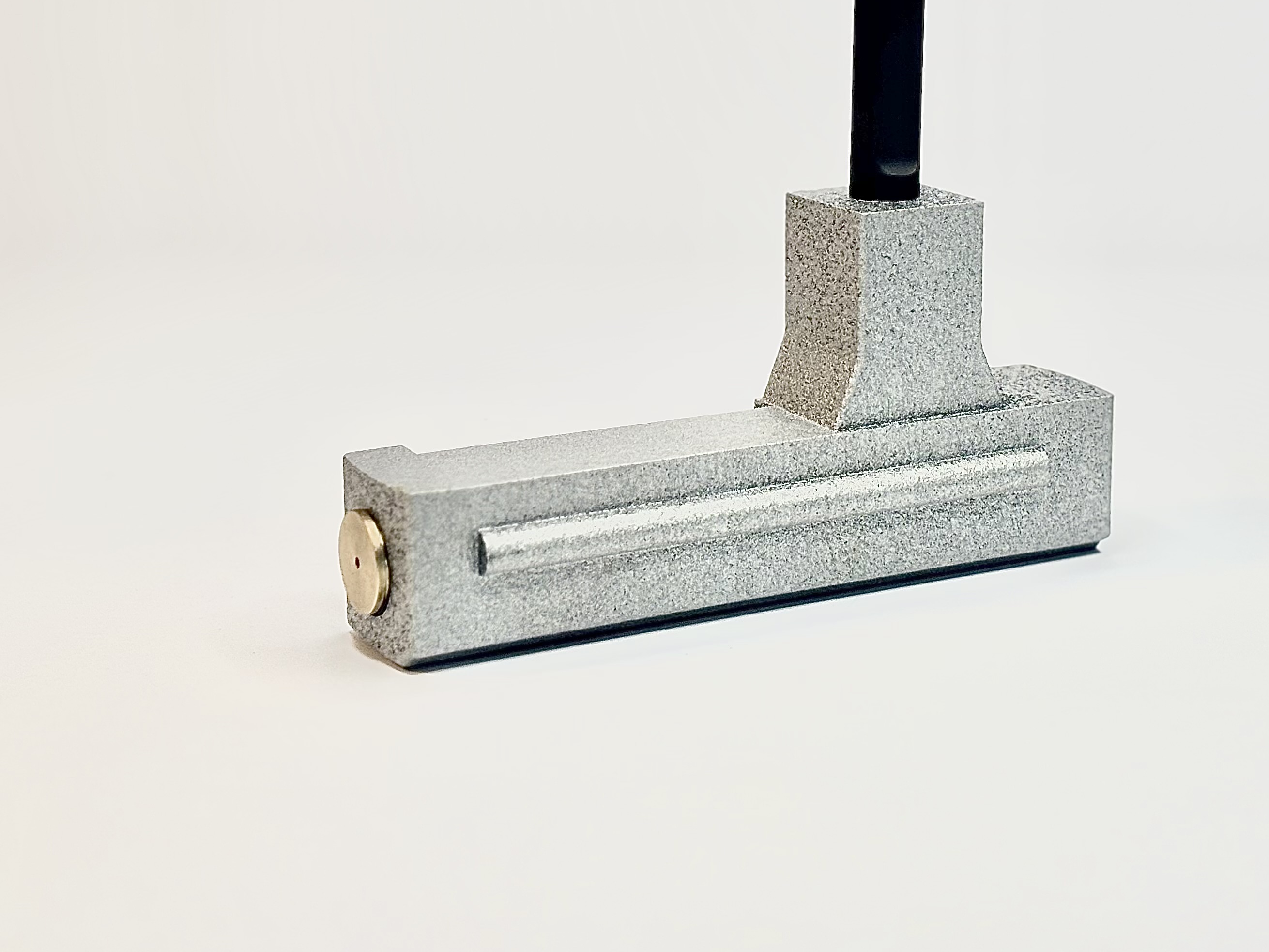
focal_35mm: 80
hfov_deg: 24.4
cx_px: 775
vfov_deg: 18.3
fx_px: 2933
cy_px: 254
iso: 50
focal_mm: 5.96
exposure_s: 1/120
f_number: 1.6
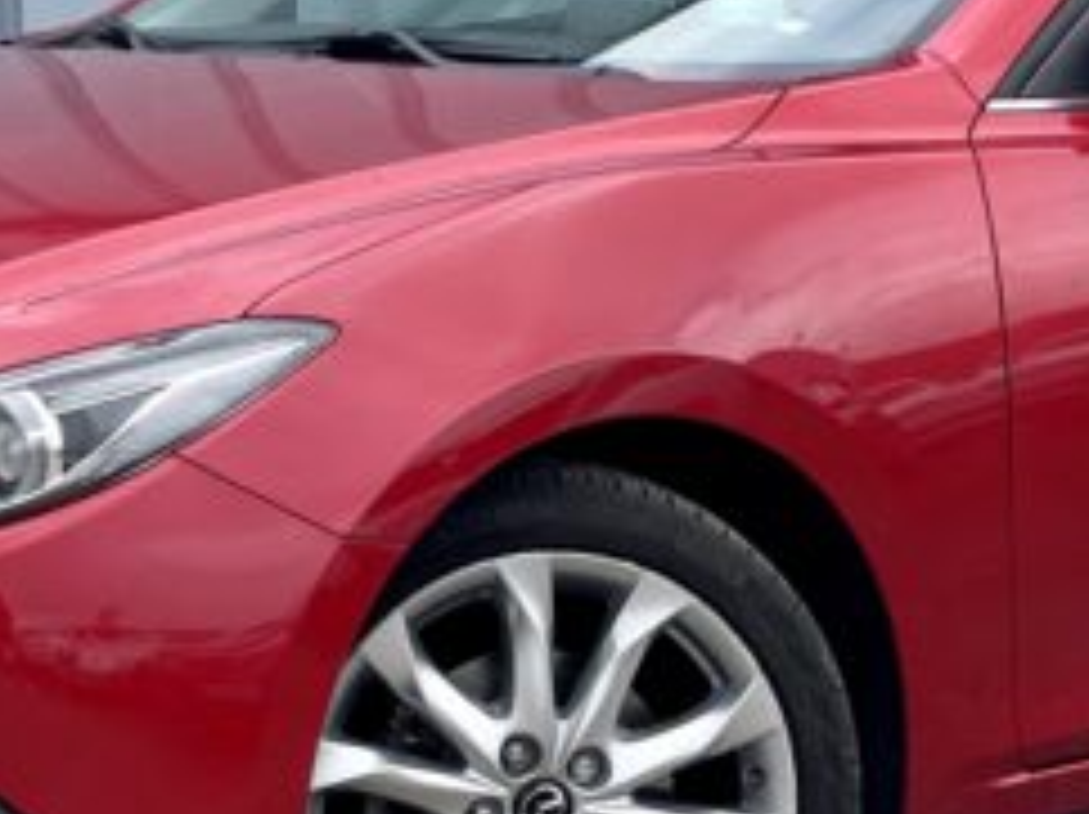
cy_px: 166
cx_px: 783
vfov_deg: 8.6
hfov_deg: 11.5
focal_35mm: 172
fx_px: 5406
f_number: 2
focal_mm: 6
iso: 32
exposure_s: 1/403
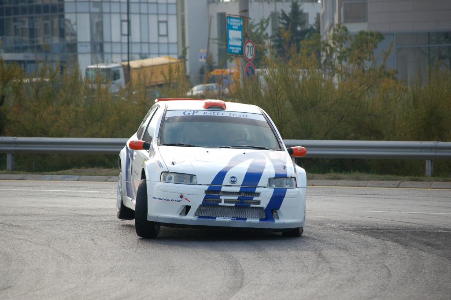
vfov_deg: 6.8
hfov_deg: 10.2
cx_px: 226
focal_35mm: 202
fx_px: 2535
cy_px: 150
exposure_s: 1/800
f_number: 5
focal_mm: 135
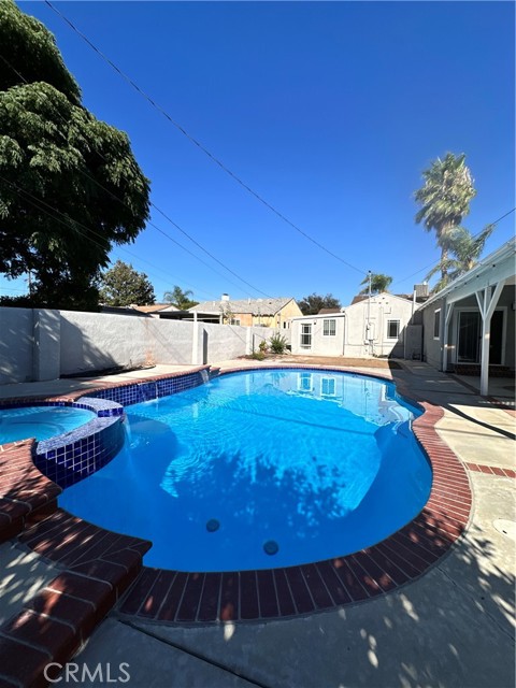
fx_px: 278
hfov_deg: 85.7
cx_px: 258
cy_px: 344
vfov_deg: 102.1
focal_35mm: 14
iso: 40
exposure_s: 1/2817
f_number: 2.2
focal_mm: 2.22
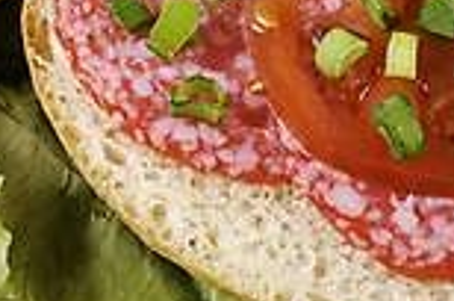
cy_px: -251
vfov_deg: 5.7
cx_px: -118
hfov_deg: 8.7
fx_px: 2957
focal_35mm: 235
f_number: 20
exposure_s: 1/160
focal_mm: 40
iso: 100
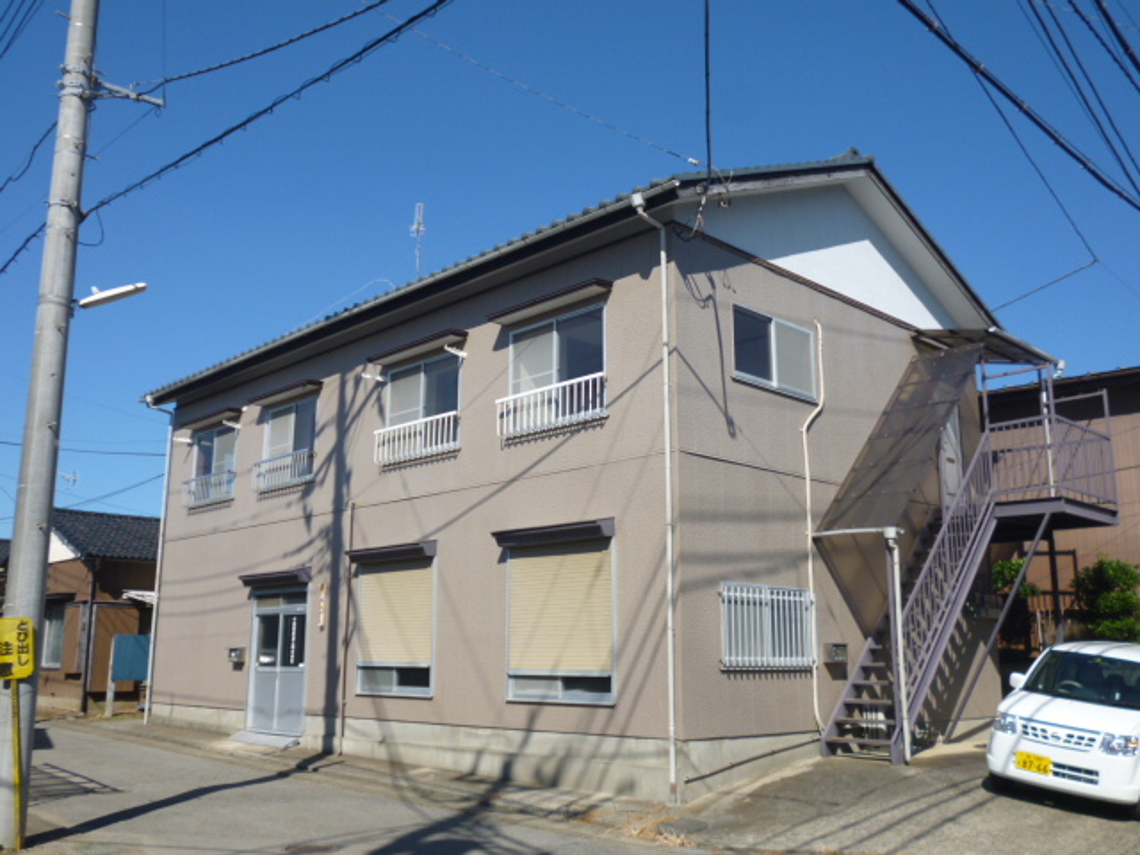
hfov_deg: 56.8
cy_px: 428
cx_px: 570
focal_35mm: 32
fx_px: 1054
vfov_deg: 44.2
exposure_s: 1/125
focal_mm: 5.7
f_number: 10
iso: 100
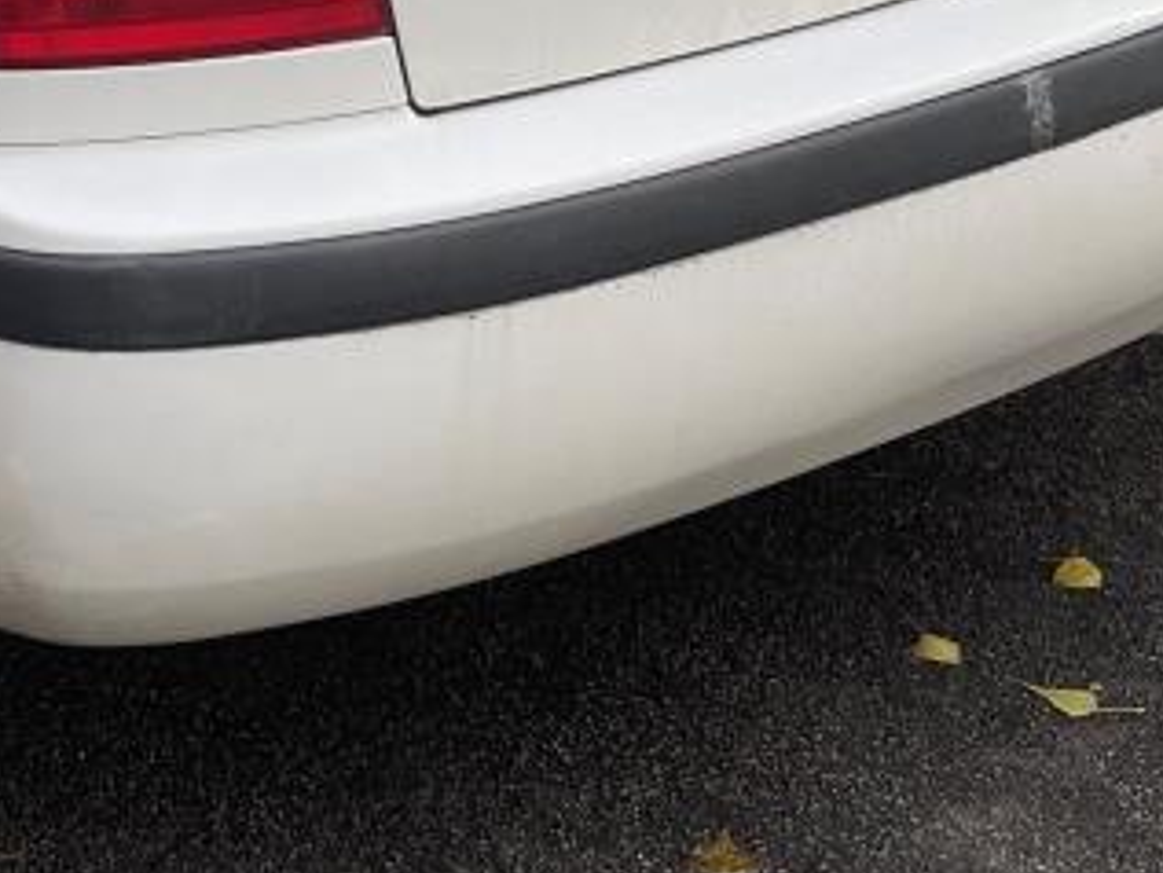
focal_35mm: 84
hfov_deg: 22.1
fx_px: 2823
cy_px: -315
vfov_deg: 16.5
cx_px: -88
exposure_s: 1/286
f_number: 1.6
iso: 32
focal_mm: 5.1
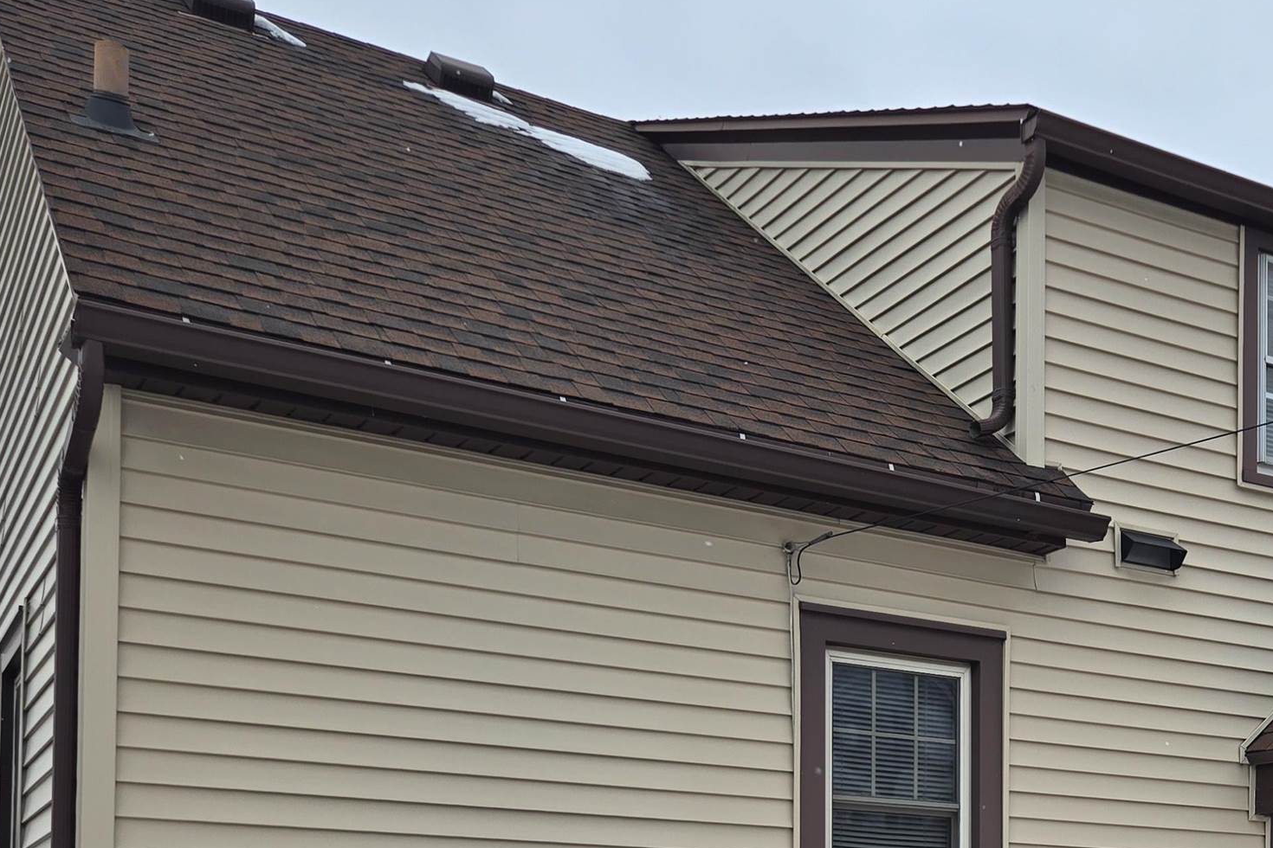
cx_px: 999
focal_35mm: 50
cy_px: 936
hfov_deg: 38.3
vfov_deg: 25.1
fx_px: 1768
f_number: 1.8
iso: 25
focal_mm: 5.4
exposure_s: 1/1859
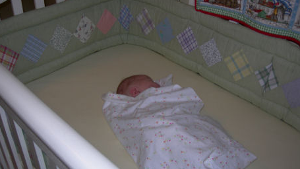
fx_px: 334
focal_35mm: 42
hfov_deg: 48.4
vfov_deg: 28.4
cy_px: 85
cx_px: 149
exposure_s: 1/60.1
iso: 50
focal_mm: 7.8
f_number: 2.8
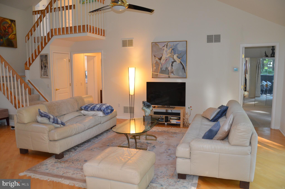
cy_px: 94
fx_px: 213
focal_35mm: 27
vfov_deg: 47.7
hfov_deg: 67.5
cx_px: 142
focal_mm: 18
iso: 800
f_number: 3.5
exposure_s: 1/60
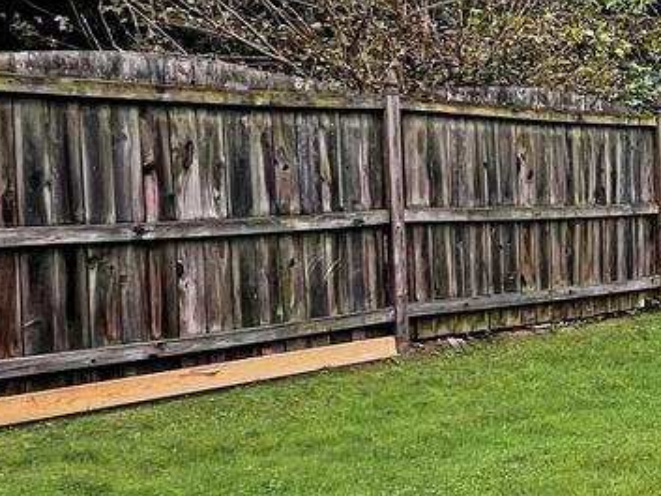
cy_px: 249
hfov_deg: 25.6
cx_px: 1022
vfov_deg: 27.5
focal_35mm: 53
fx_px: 1012
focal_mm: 1.57
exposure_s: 1/99
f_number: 1.8
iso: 50
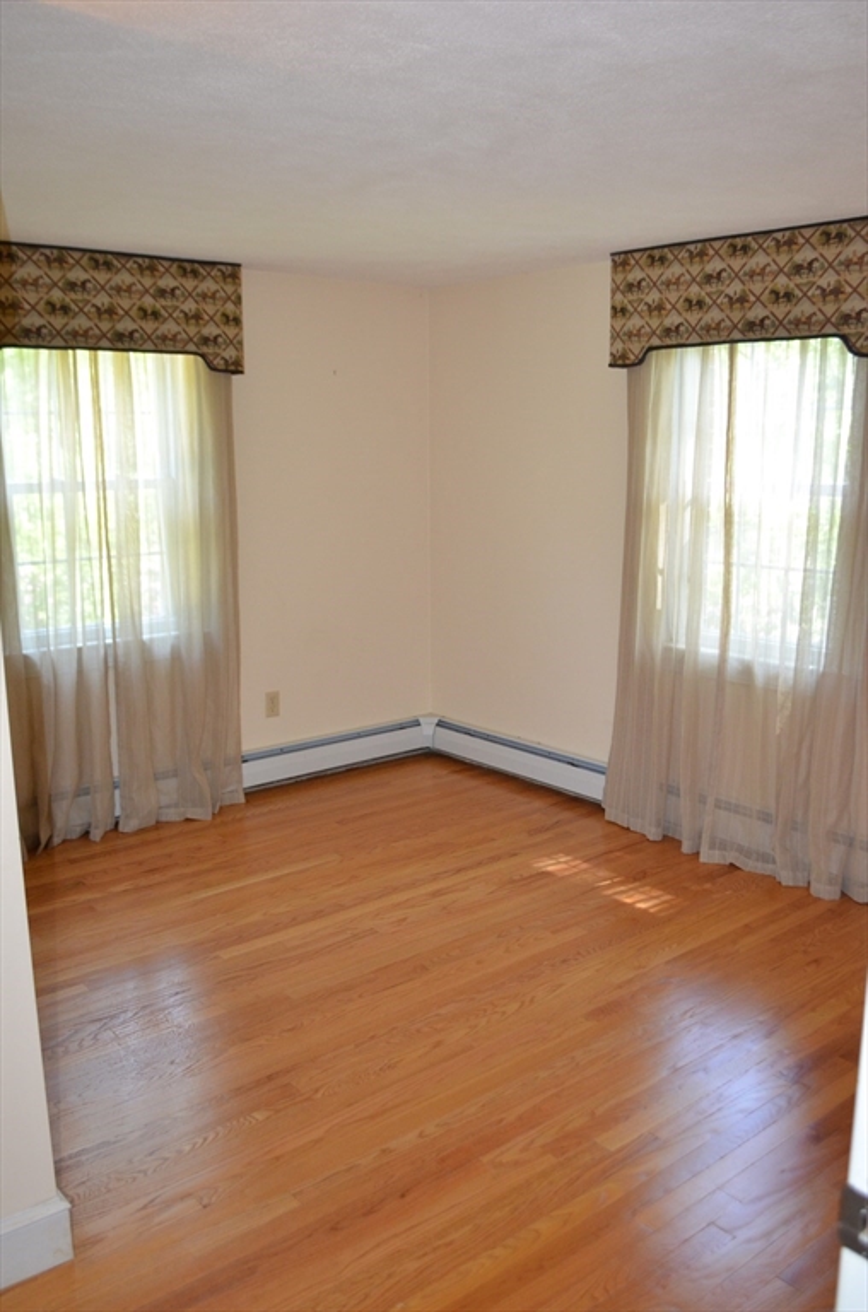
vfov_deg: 62.1
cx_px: 434
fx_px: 1091
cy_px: 656
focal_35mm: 30
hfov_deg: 43.4
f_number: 3.8
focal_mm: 20
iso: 1100
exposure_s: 1/60
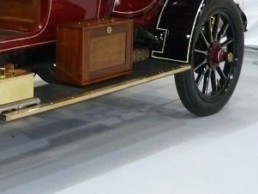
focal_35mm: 93
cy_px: 13
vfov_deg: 15.7
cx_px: -33
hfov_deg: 20.0
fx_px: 693
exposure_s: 1/30
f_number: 3.5
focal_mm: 5.7
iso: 400
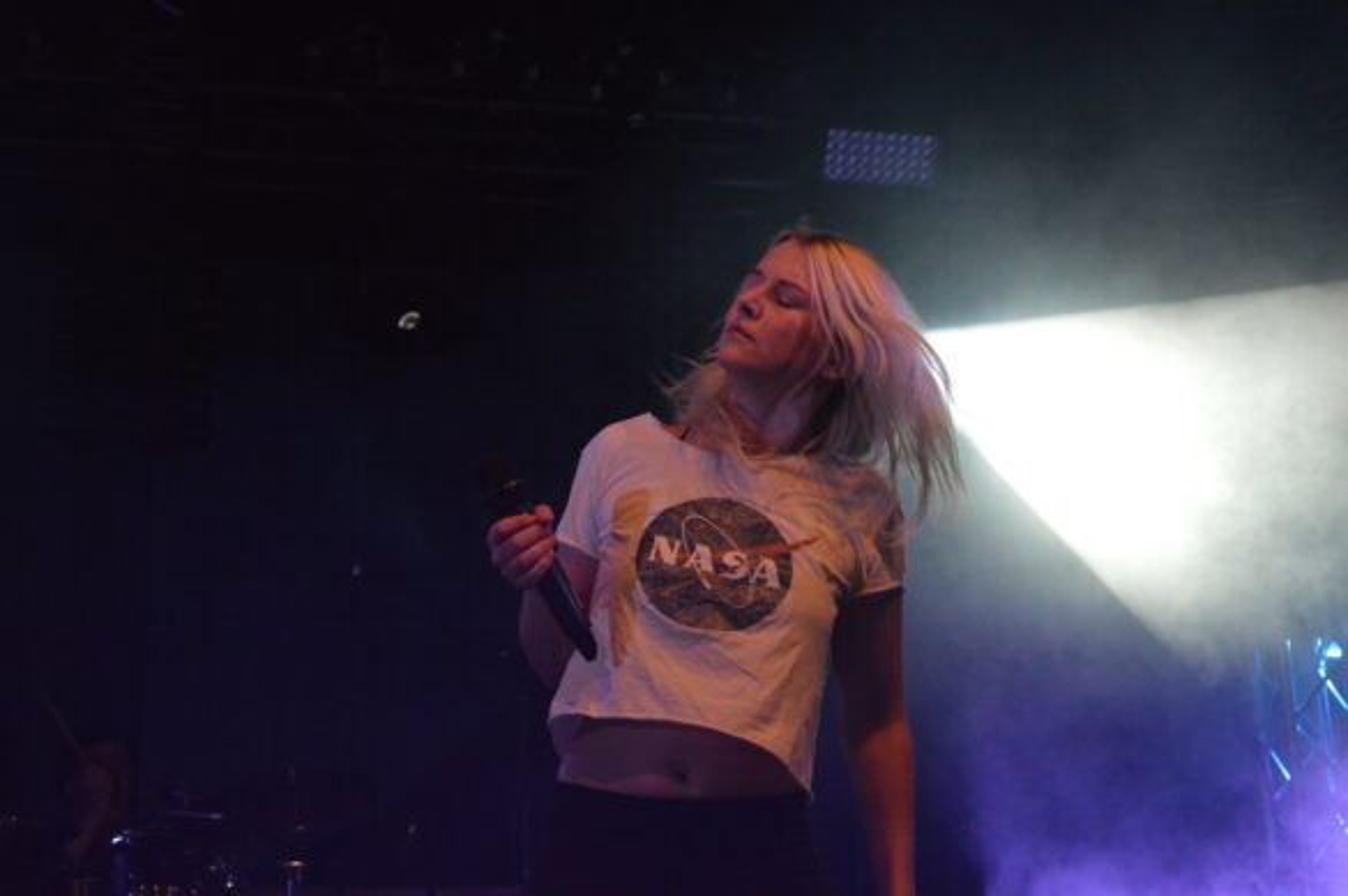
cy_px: 448
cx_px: 674
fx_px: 2245
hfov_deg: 33.4
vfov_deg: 22.6
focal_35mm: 60
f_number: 5.3
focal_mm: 40
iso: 3200
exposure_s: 1/250
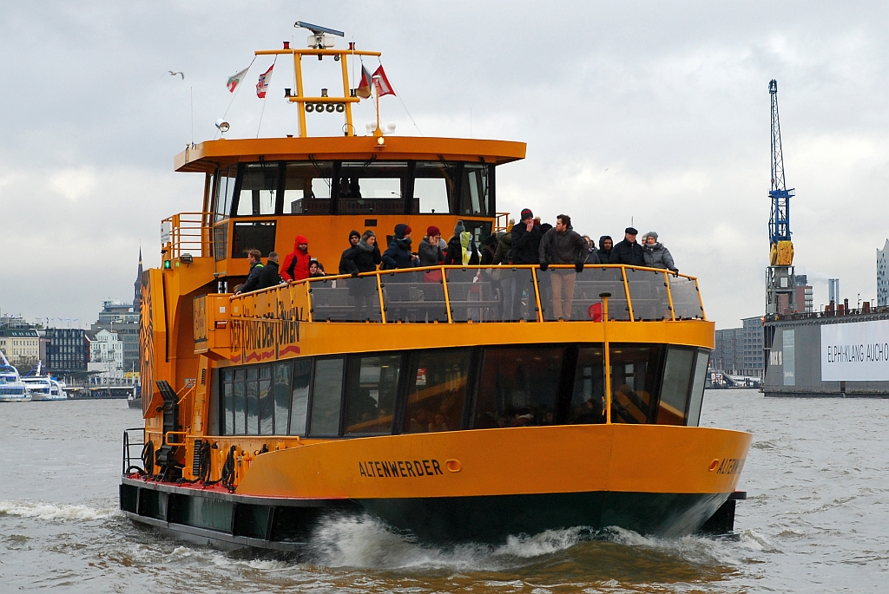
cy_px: 297
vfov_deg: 12.2
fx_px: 2781
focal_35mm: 112
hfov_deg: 18.2
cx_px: 444
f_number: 5.6
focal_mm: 75
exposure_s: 1/60
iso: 400
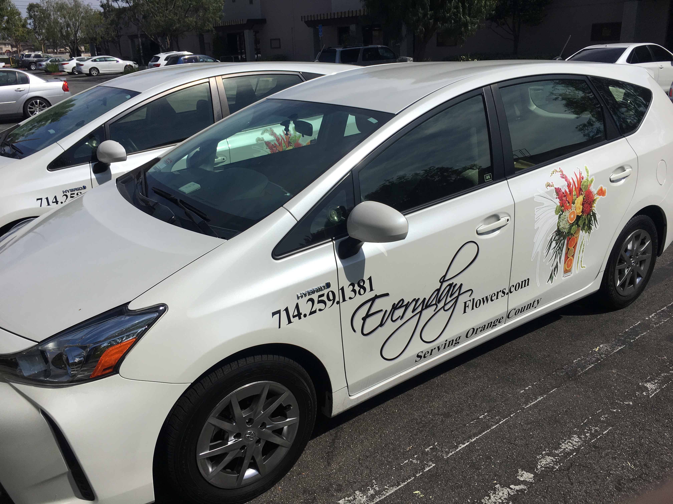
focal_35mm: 29
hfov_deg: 61.7
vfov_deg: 48.2
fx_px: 564
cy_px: 252
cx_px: 336
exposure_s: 1/3205
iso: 25
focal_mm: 4.15
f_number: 2.2
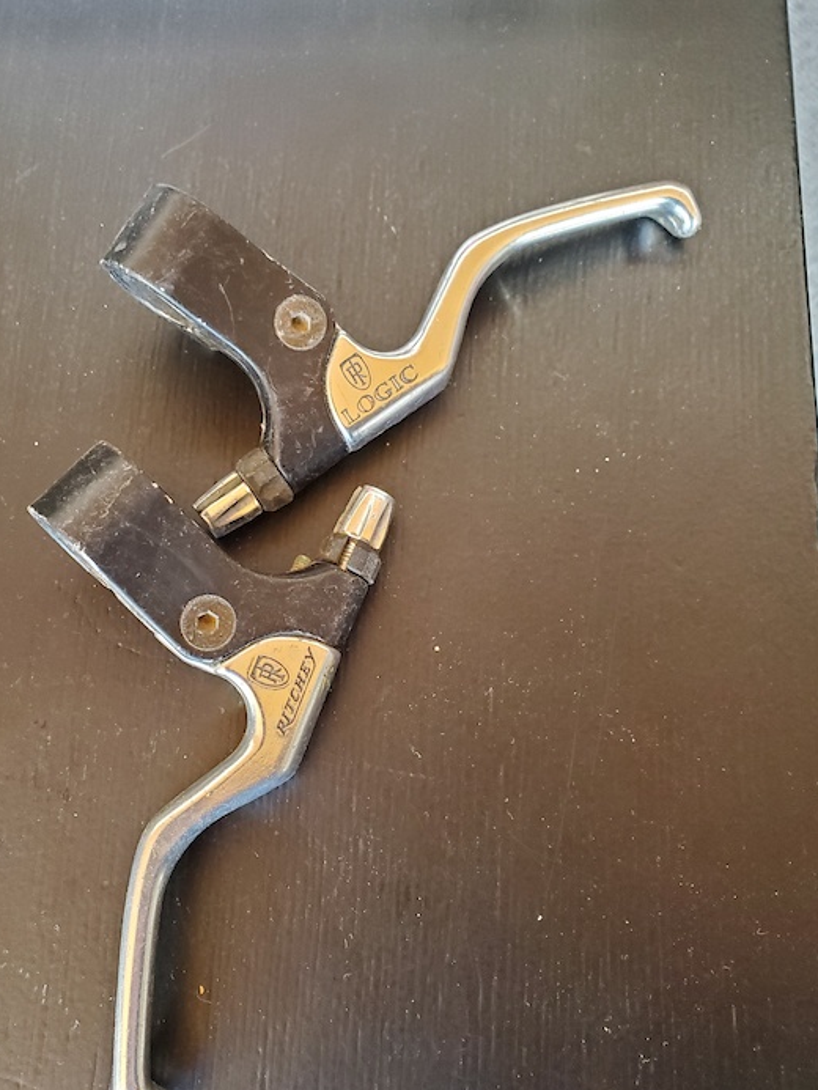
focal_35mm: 30
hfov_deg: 46.7
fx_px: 945
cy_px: 579
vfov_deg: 59.9
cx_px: 351
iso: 800
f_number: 2.4
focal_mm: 4.3
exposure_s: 1/50
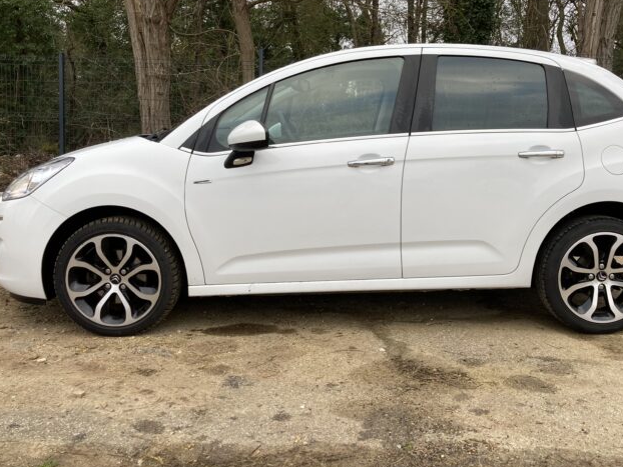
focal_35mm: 36
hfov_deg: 51.2
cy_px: 205
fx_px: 648
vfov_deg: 39.6
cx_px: 348
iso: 20
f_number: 1.8
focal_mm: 3.99
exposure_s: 1/149
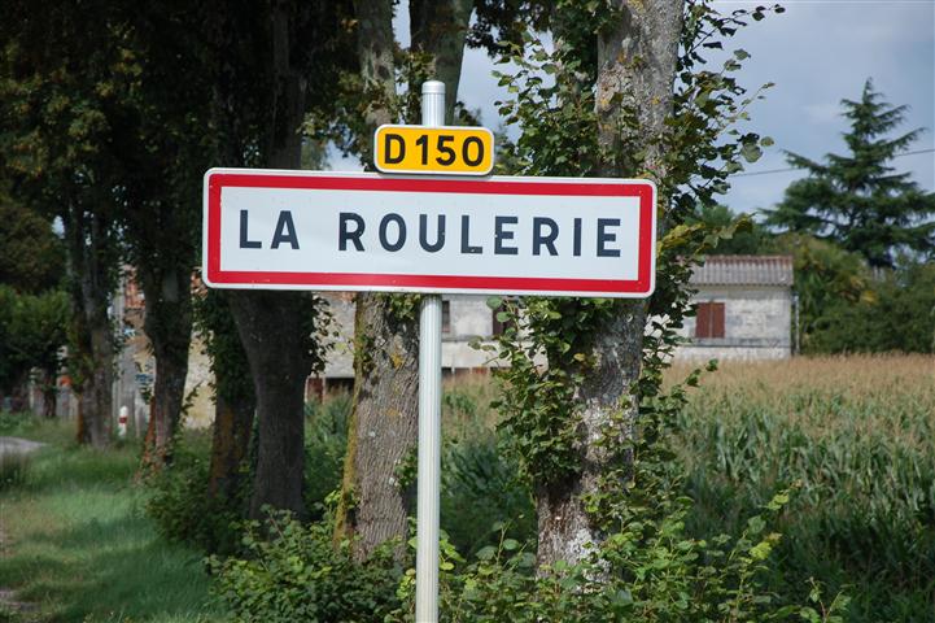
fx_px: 4089
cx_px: 468
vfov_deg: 8.7
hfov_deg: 13.0
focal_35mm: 158
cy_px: 312
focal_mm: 105
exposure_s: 1/640
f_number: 6.3
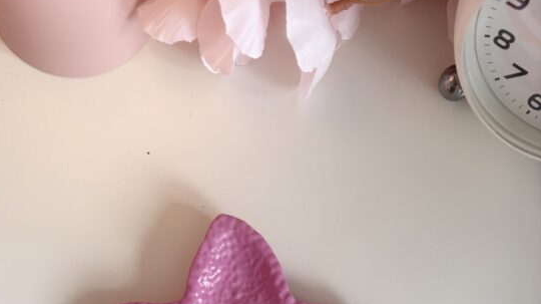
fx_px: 602
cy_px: 387
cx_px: 241
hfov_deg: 48.3
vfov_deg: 24.8
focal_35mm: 42
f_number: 1.6
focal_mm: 5.96
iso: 64
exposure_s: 1/120
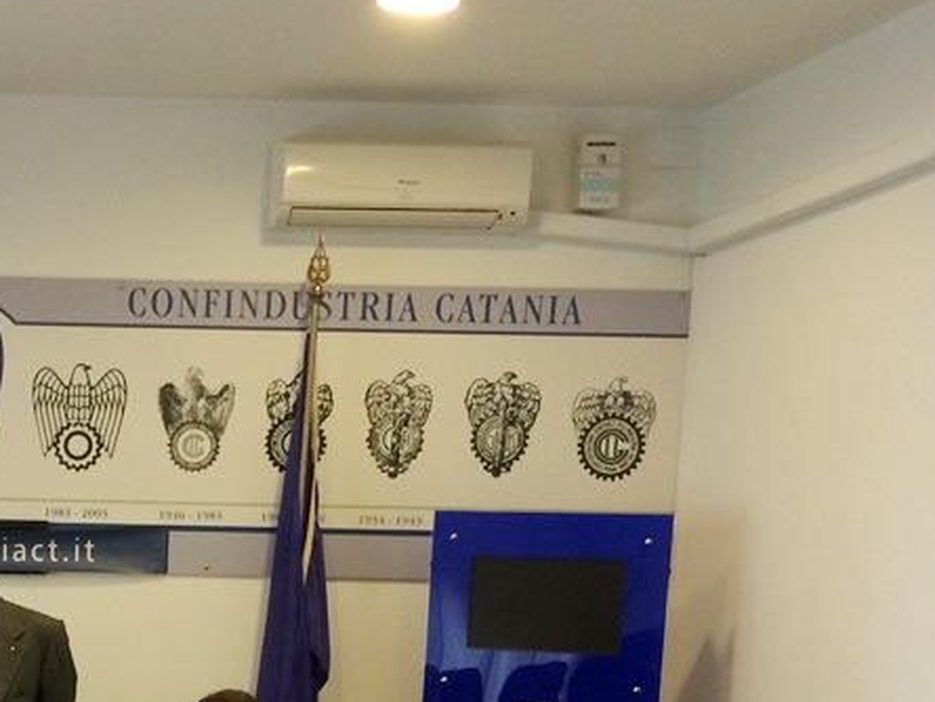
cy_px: 780
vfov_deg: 20.3
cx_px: -11
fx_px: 1864
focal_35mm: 69
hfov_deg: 26.6
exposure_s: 1/30
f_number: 2.2
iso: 64
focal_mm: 4.12
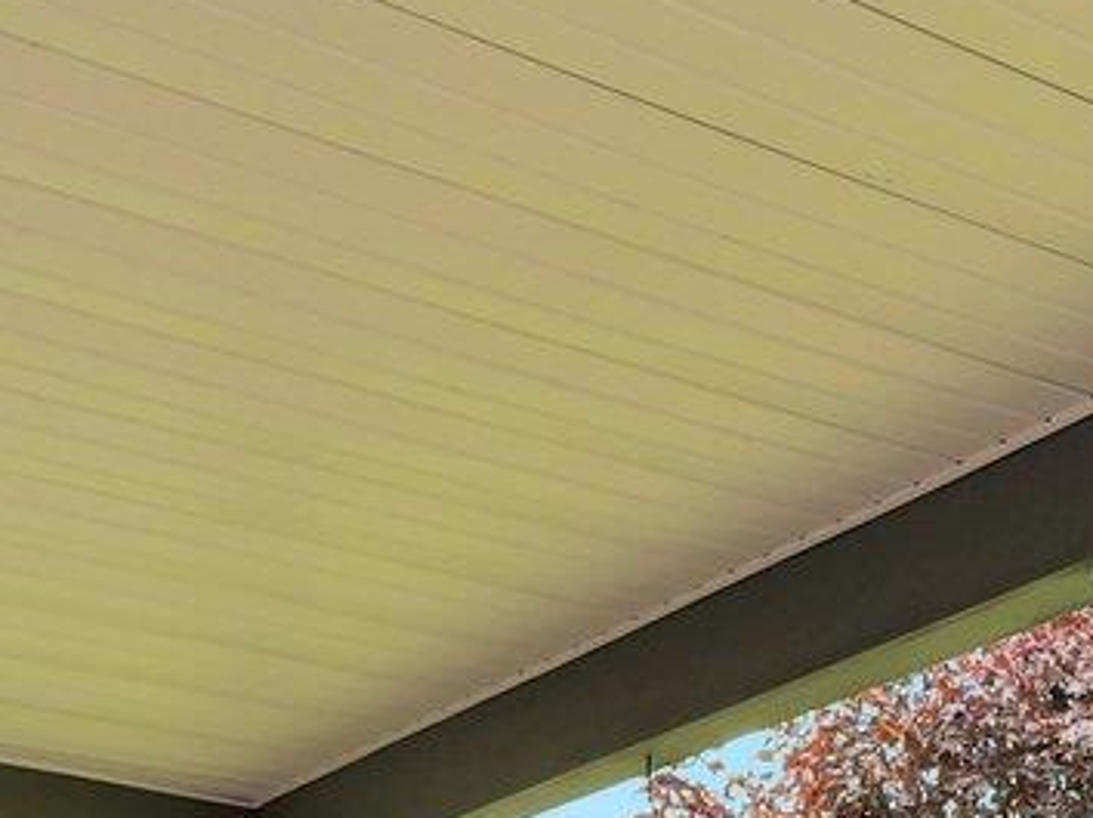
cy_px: 1442
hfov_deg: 21.7
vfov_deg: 15.7
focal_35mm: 81
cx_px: 1426
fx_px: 2556
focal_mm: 7
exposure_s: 1/1250
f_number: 2.8
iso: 200
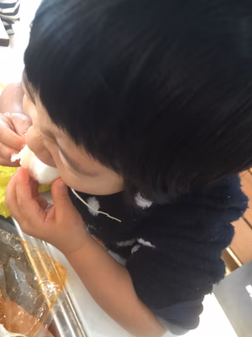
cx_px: 129
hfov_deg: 46.8
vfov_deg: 60.0
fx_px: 291
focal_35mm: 30
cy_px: 165
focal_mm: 4.15
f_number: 2.2
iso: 50
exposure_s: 1/15
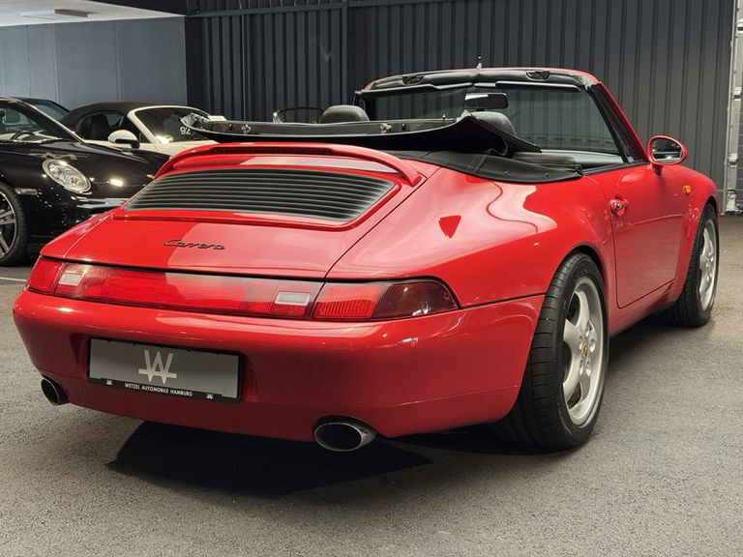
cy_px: 278
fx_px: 1030
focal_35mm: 48
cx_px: 372
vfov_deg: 30.3
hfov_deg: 39.7
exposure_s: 1/50
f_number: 1.78
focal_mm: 6.76
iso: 160
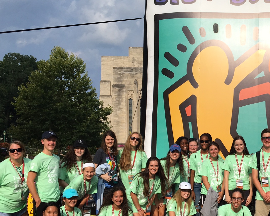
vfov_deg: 28.0
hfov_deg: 33.3
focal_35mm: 54
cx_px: 230
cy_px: 138
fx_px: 431
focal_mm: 4.15
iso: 25
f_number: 2.2
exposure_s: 1/2331
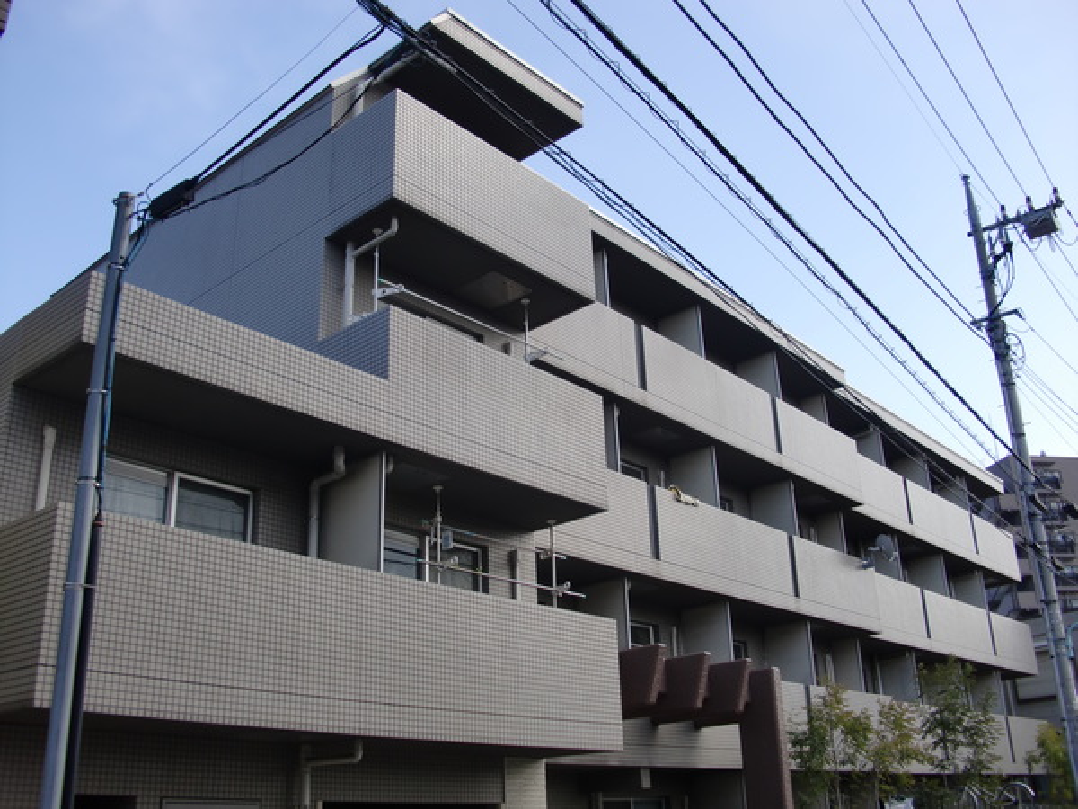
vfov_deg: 39.7
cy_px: 404
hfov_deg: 51.4
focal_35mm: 36
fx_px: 1121
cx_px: 539
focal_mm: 6.3
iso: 64
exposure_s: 1/640
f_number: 2.8
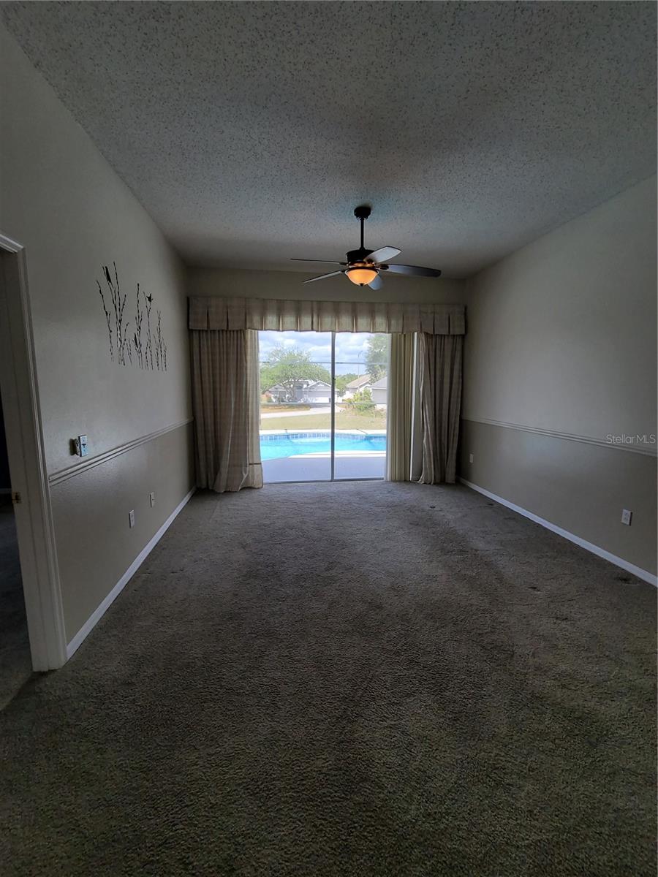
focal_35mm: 13
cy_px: 438
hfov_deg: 89.9
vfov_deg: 106.2
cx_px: 329
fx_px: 329
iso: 64
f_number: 2.2
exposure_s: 1/500
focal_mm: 2.2
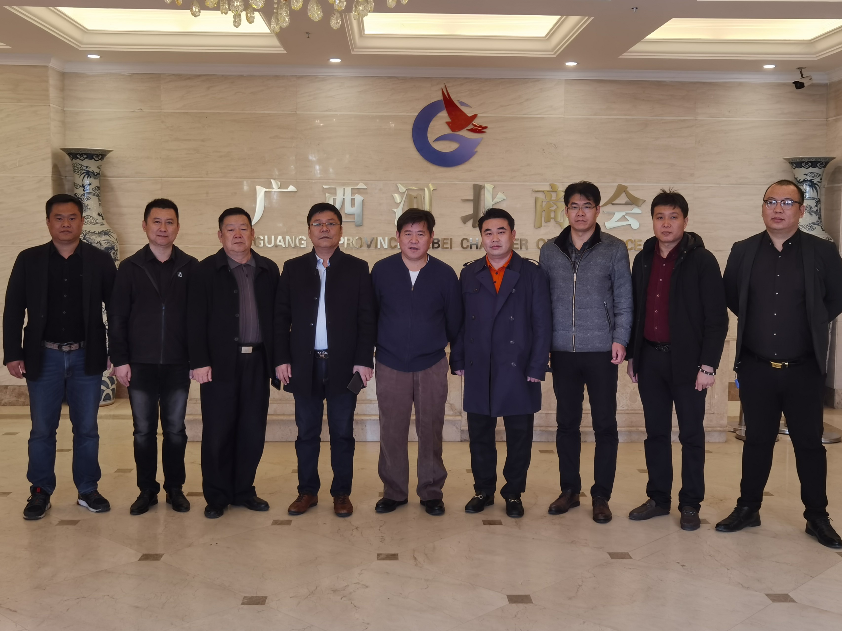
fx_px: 851
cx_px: 433
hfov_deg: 52.6
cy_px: 321
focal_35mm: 35
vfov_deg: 40.7
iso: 50
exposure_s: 1/83.3
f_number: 1.9
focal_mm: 6.71
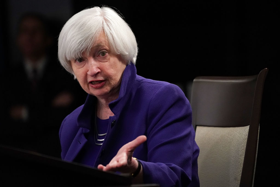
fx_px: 2131
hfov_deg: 7.5
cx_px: 140
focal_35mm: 274
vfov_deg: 5.0
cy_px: 94
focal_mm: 274
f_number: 5.6
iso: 6400
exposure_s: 1/1250
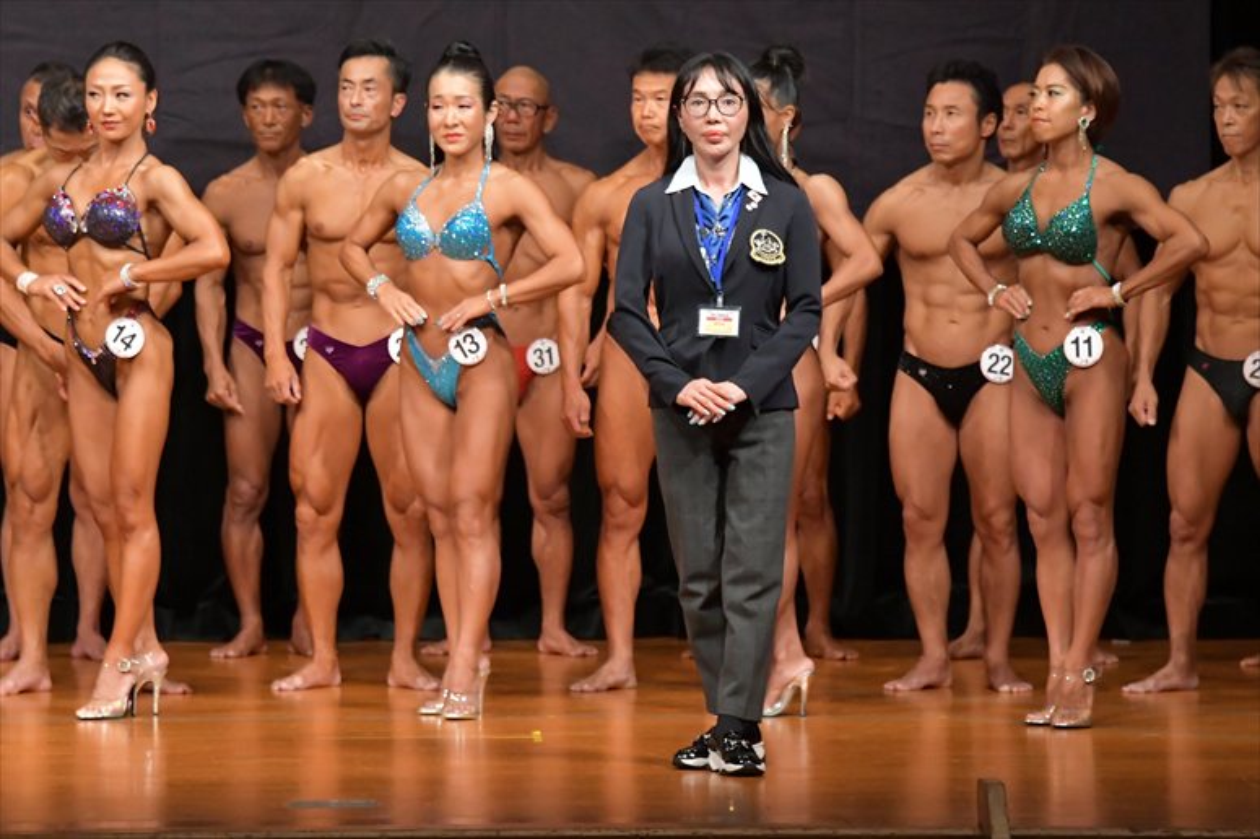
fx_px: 9970
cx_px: 630
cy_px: 420
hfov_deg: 7.2
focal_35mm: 285
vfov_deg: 4.8
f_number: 5.6
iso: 7200
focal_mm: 190
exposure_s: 1/400
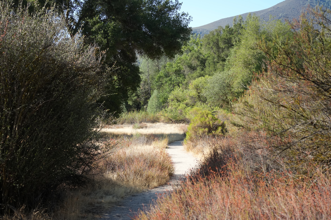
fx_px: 460
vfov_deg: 27.0
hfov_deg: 39.6
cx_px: 166
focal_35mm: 50
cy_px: 110
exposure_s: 1/1600
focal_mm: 50
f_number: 4.5
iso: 640
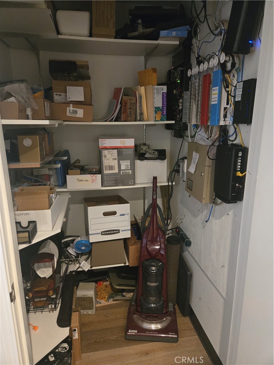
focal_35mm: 23
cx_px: 137
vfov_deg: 73.9
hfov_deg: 58.9
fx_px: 243
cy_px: 182
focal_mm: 5.4
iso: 1600
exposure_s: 1/60
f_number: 1.8
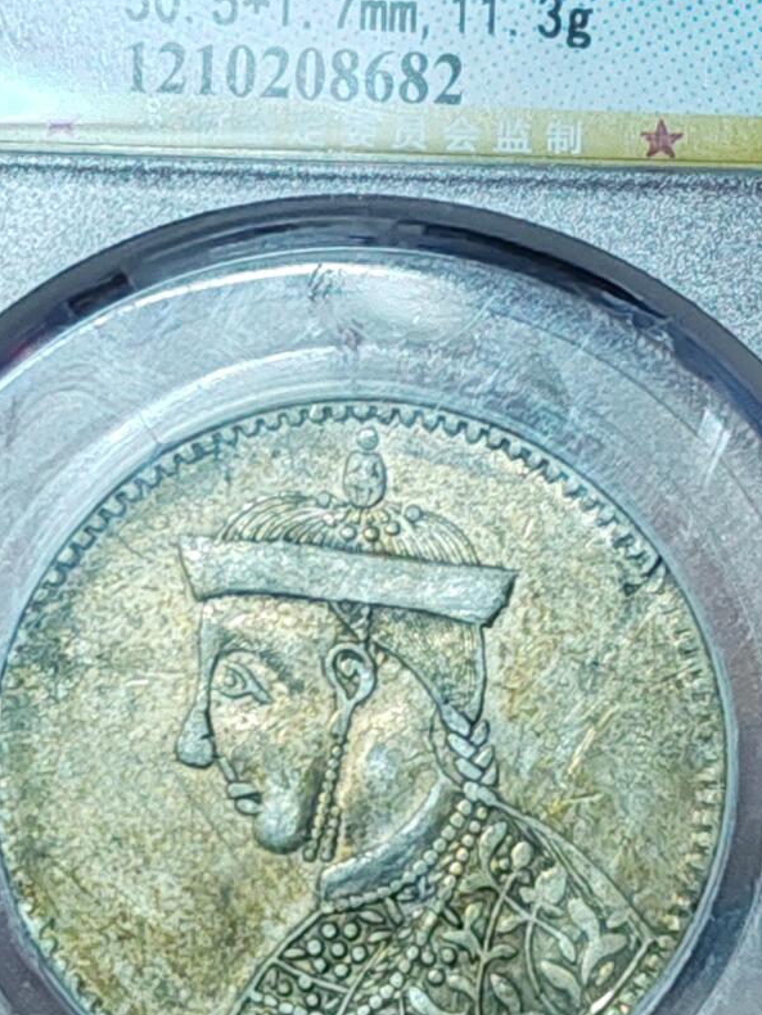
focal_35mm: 123
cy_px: 633
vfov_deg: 16.0
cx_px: 371
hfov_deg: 12.1
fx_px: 3608
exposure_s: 1/50
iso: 1000
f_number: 1.9
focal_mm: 6.12
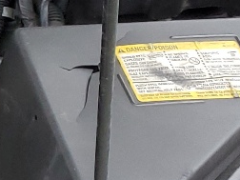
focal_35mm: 165
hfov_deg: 9.6
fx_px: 1144
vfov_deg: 9.0
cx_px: -456
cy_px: 130
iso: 68
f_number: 1.5
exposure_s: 1/60.2
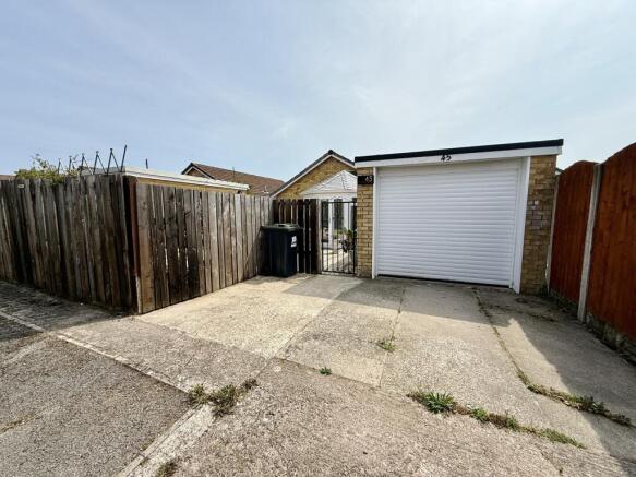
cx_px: 318
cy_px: 238
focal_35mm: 14
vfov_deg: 85.7
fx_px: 257
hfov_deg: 102.1
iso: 50
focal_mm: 2.22
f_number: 2.2
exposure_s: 1/2506
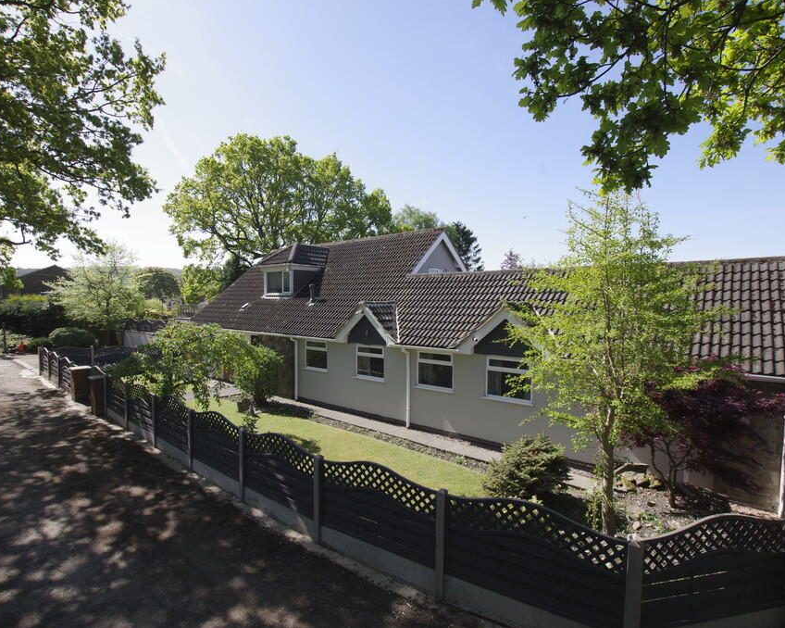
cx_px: 404
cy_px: 313
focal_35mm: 17
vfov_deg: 77.0
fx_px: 395
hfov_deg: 89.6
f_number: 7.1
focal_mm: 10
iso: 200
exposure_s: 1/200
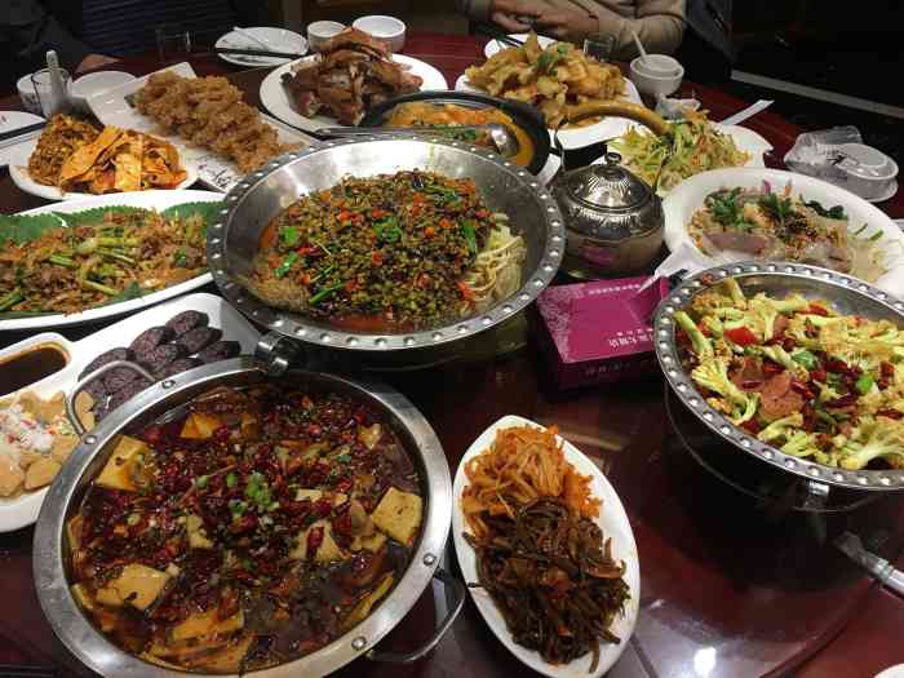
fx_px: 757
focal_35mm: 29
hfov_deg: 61.7
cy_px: 339
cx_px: 452
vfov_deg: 48.2
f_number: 2.2
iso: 50
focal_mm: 4.15
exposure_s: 1/33
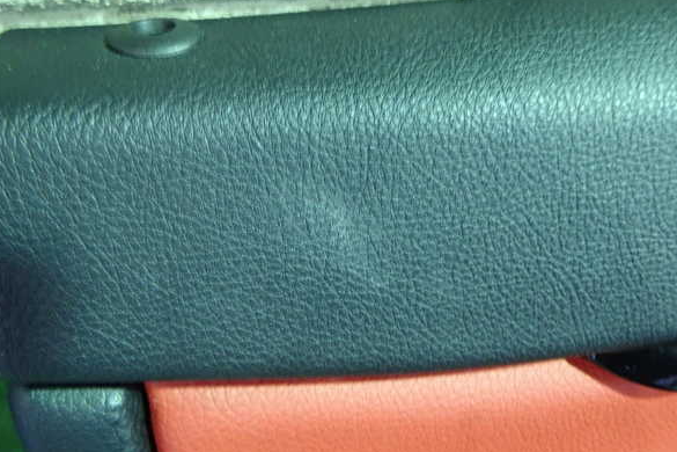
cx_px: 339
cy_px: 227
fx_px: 602
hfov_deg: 58.7
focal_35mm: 32
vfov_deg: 41.1
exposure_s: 1/30
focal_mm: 5.5
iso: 800
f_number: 2.3
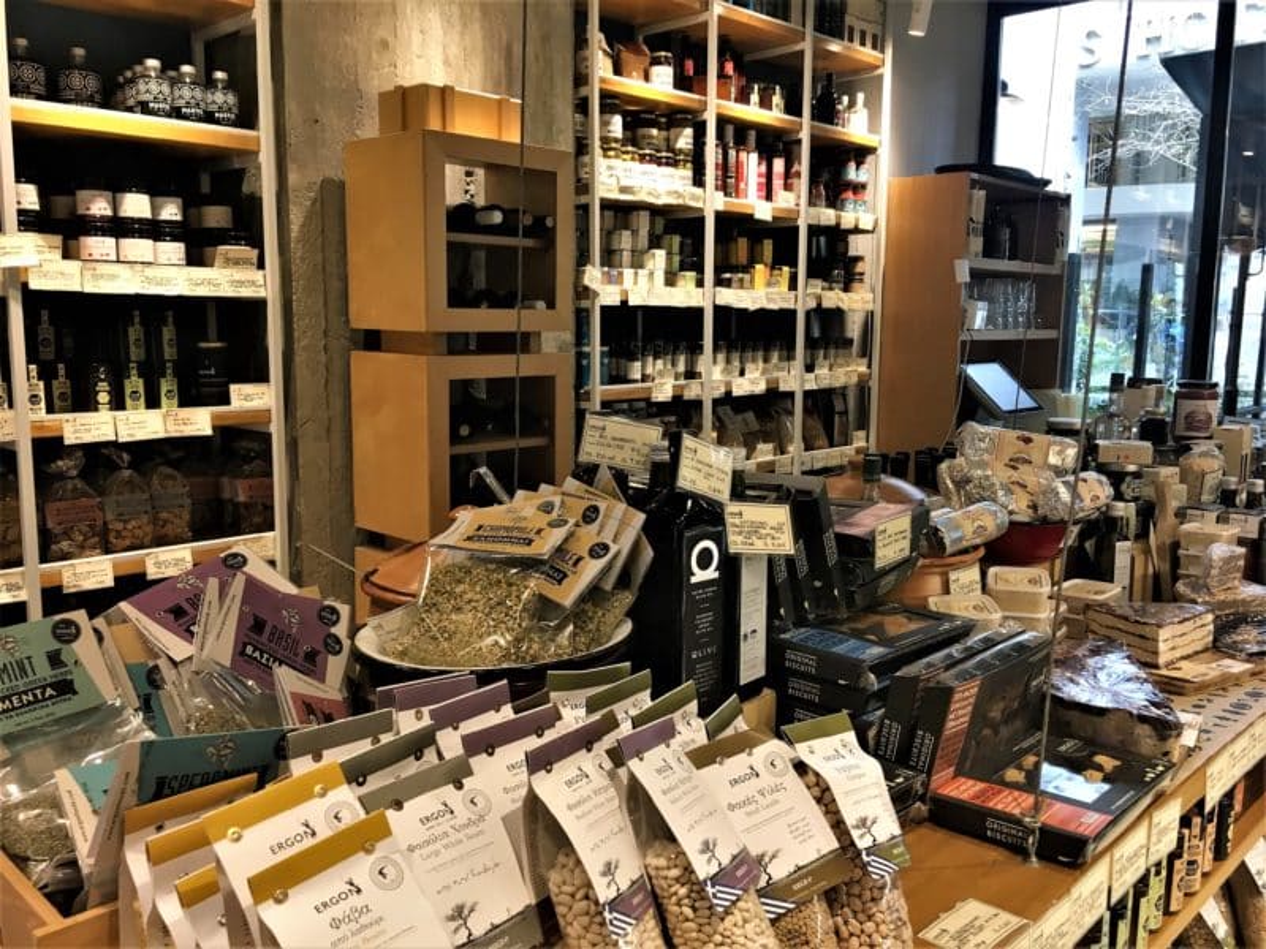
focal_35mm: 29
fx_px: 1061
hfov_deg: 61.7
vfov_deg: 48.2
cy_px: 474
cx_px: 633
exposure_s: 1/33
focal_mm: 4.15
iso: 100
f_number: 2.2
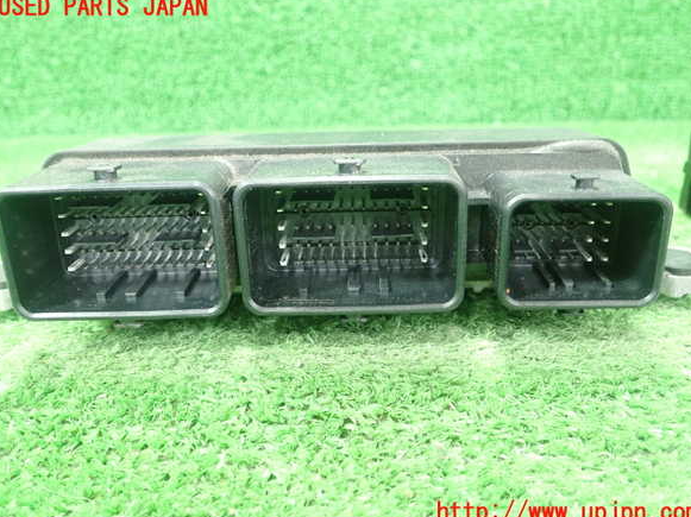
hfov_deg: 58.4
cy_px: 260
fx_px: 618
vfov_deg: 45.4
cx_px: 348
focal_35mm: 31
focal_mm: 5.5
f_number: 2.3
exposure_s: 1/50
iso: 800
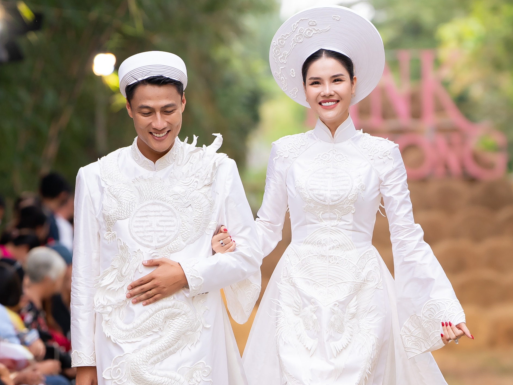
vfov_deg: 5.3
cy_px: 187
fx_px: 4119
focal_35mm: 278
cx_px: 265
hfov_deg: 7.1
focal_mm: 142
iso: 640
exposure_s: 1/400
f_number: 2.8
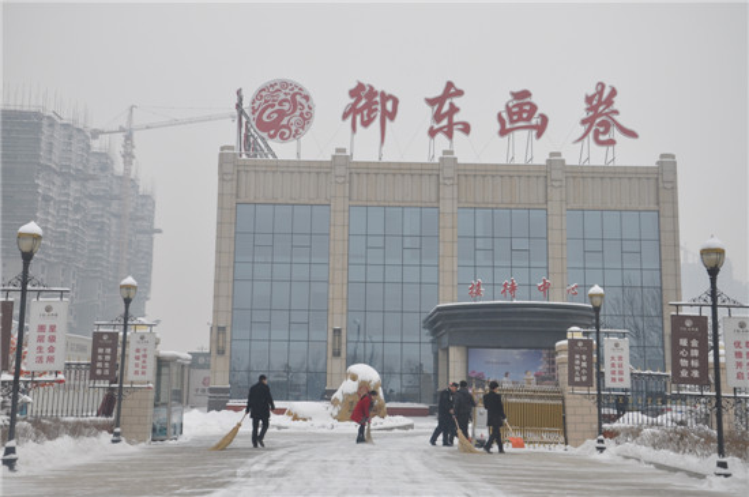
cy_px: 248
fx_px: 873
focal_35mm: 42
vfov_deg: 31.8
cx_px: 374
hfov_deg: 46.5
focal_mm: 28
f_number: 7.1
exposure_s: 1/200
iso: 200
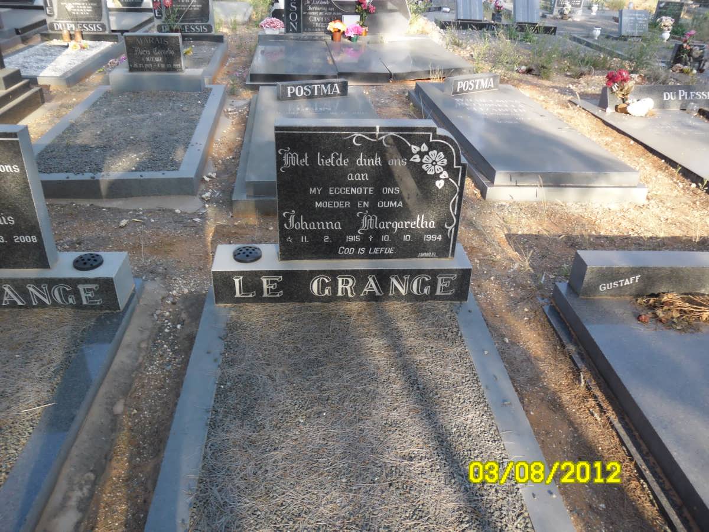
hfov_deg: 65.3
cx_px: 354
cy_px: 266
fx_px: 553
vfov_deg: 51.4
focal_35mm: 27
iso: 80
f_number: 3.5
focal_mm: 4.9
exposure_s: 1/152
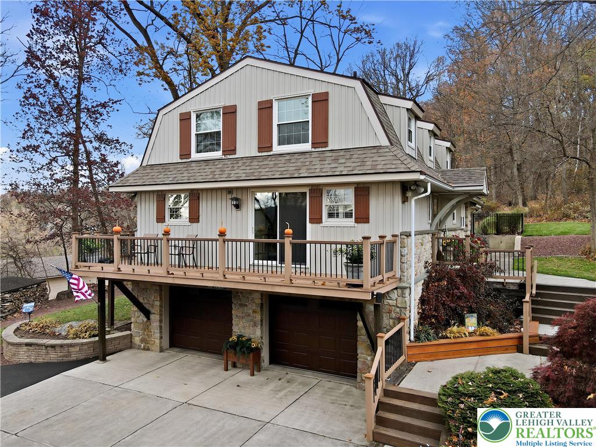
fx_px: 413
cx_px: 298
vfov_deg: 56.8
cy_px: 224
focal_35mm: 24
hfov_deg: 71.6
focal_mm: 4.5
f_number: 2.8
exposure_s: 1/80
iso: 100
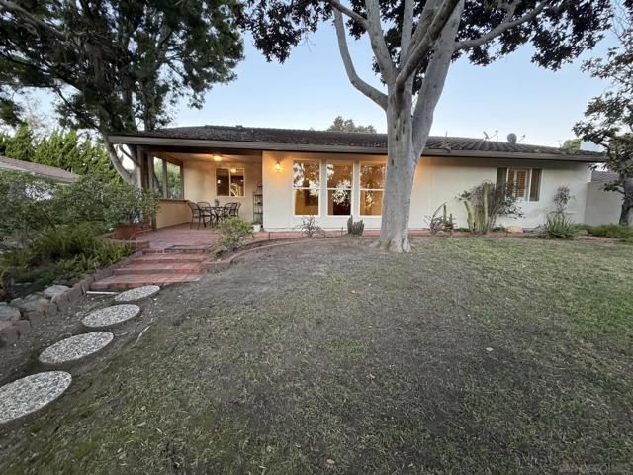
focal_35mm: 14
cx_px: 316
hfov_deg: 102.1
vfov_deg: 85.7
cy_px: 238
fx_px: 256
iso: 320
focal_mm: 2.22
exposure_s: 1/60
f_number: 2.2
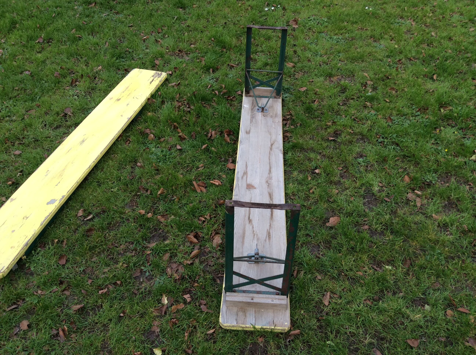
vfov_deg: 44.1
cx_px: 238
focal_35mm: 32
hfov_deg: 56.9
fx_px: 439
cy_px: 178
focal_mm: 3.3
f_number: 2.4
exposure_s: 1/138
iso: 32
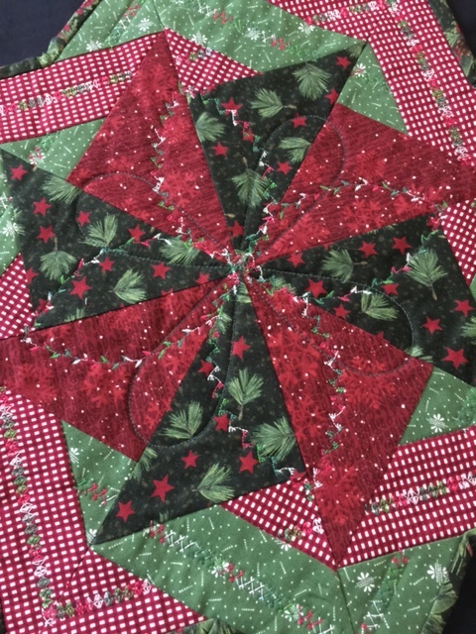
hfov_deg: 48.2
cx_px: 238
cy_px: 317
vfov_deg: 61.7
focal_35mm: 29
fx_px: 532
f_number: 2.2
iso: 100
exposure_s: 1/4
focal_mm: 4.15
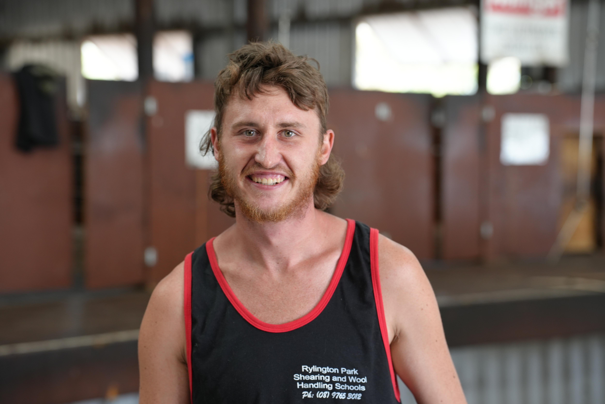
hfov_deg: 22.4
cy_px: 202
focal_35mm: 91
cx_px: 302
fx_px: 1529
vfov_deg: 15.0
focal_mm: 91
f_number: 4
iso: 800
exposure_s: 1/160
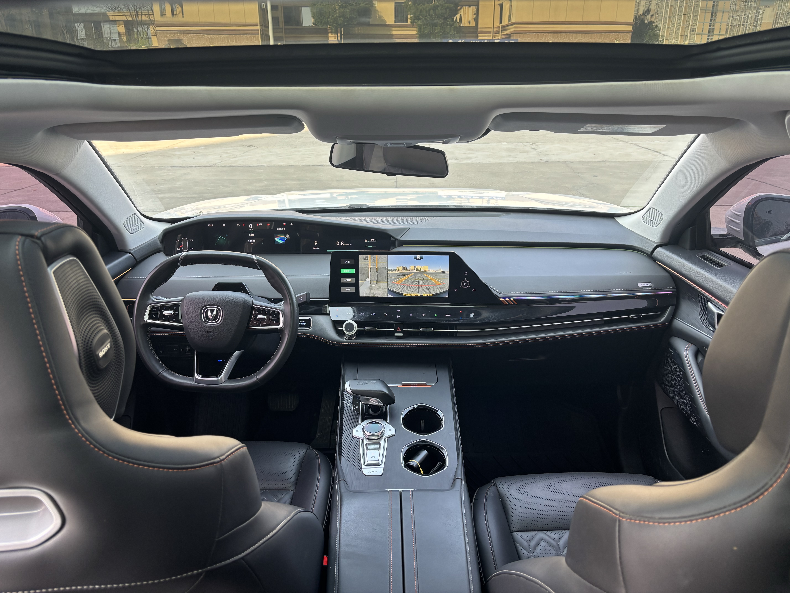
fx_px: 593
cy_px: 296
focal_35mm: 26
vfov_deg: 53.1
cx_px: 395
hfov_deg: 67.3
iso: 40
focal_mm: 5.96
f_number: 1.6
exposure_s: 1/120
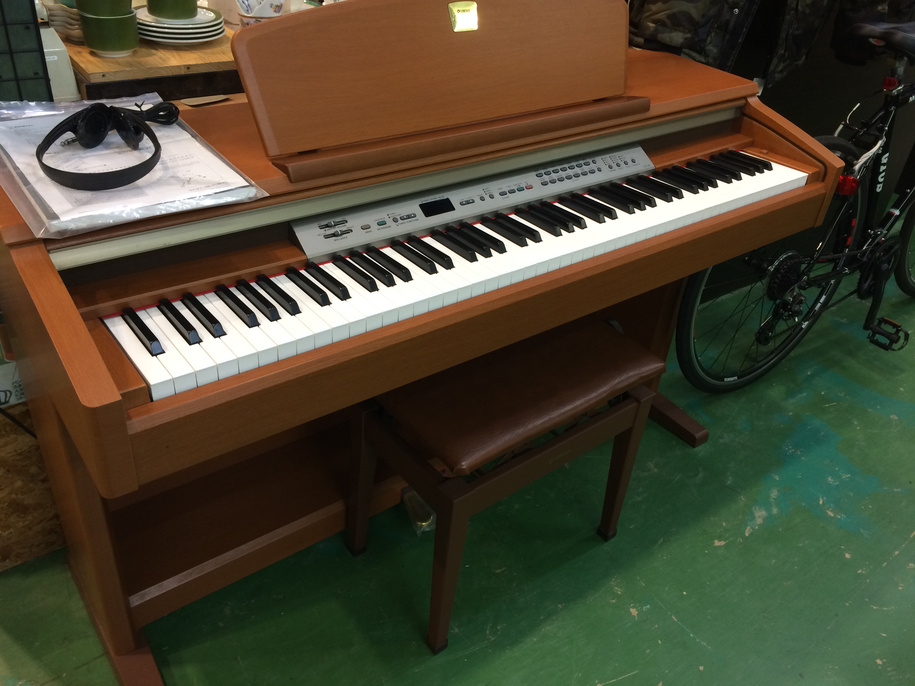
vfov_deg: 48.2
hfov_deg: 61.7
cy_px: 343
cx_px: 458
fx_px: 767
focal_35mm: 29
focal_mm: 4.15
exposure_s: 1/30
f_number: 2.2
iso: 100
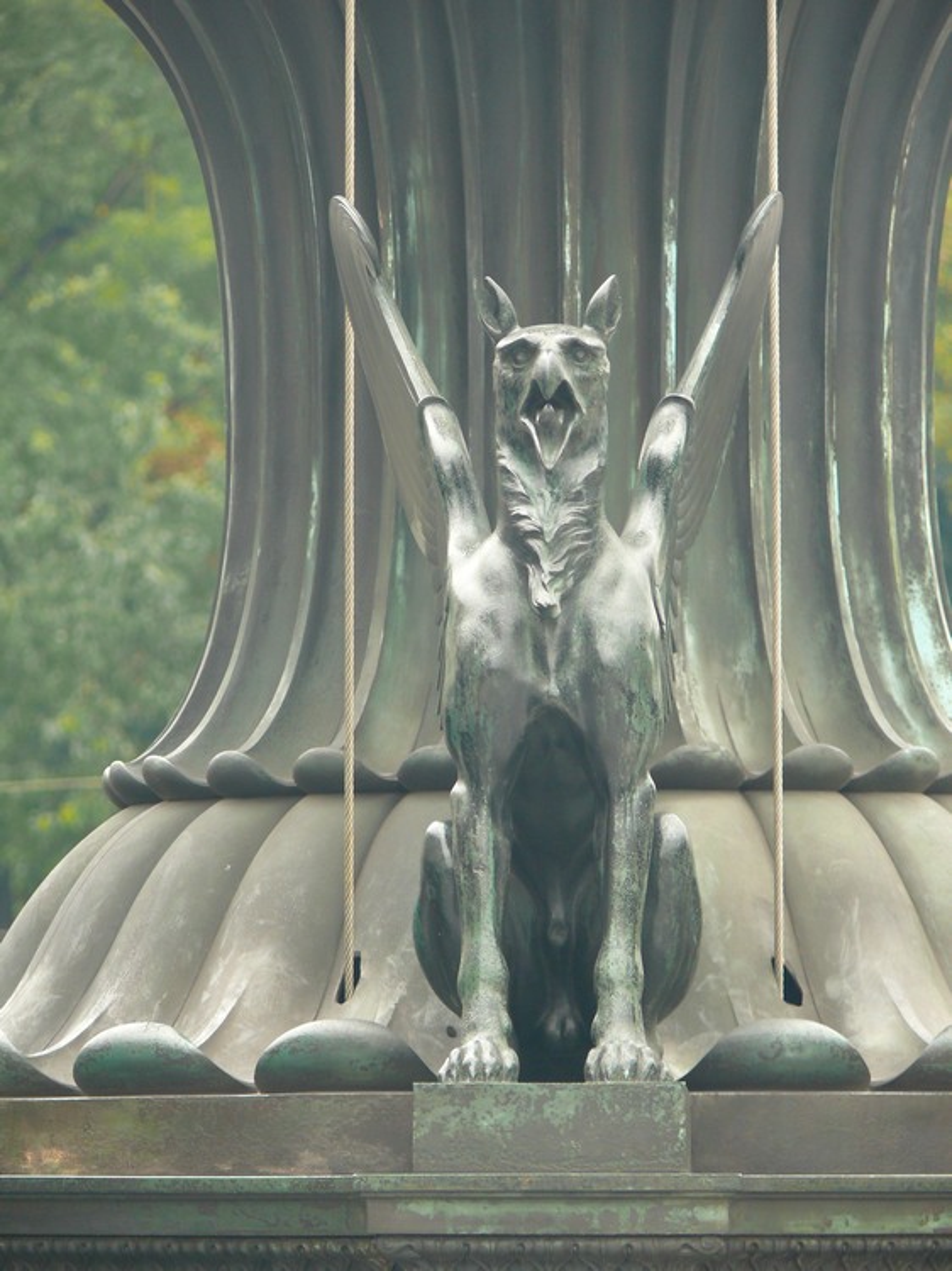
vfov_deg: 7.8
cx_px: 476
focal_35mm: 254
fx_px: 9319
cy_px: 636
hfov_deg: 5.8
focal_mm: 53.7
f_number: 3.6
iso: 100
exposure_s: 1/30
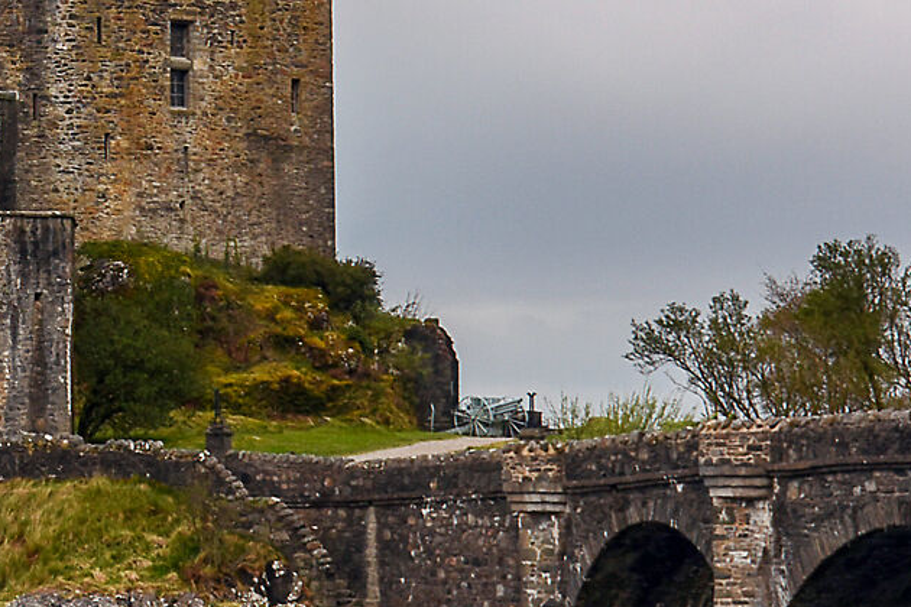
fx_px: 4631
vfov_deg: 7.5
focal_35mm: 183
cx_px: -630
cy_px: 0
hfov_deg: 10.7
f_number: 7.1
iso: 100
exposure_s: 1/200
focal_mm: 32
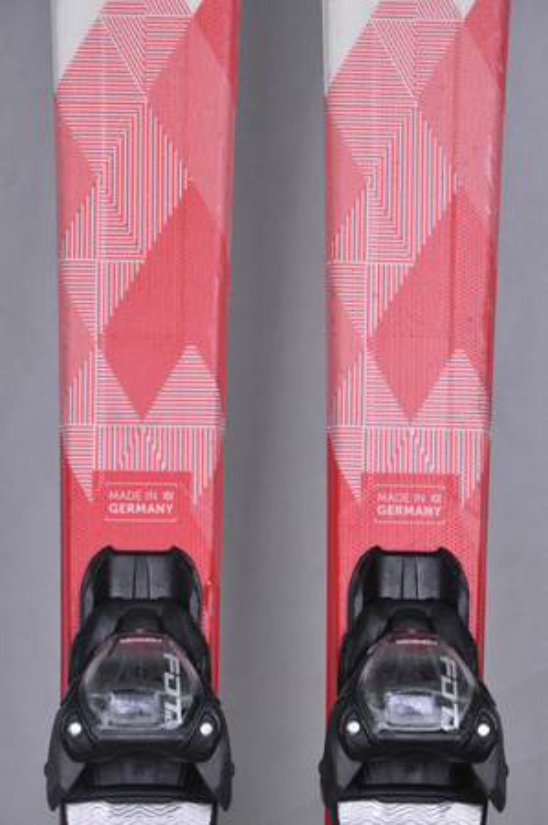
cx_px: 274
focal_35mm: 158
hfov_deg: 8.7
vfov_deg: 13.1
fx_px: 3604
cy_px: 412
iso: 3200
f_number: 9.5
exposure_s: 1/125
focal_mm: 105
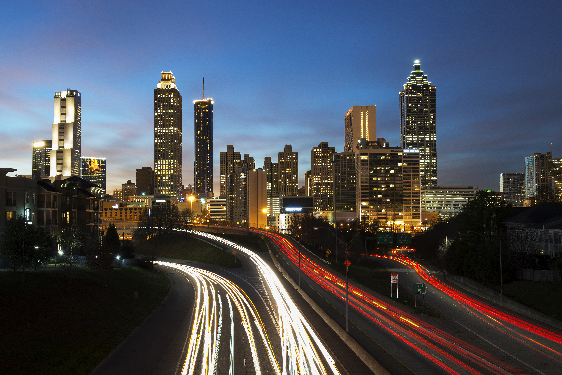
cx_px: 281
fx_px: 687
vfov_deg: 30.5
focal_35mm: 44
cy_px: 188
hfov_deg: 44.5
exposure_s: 15
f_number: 11
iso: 50
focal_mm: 44
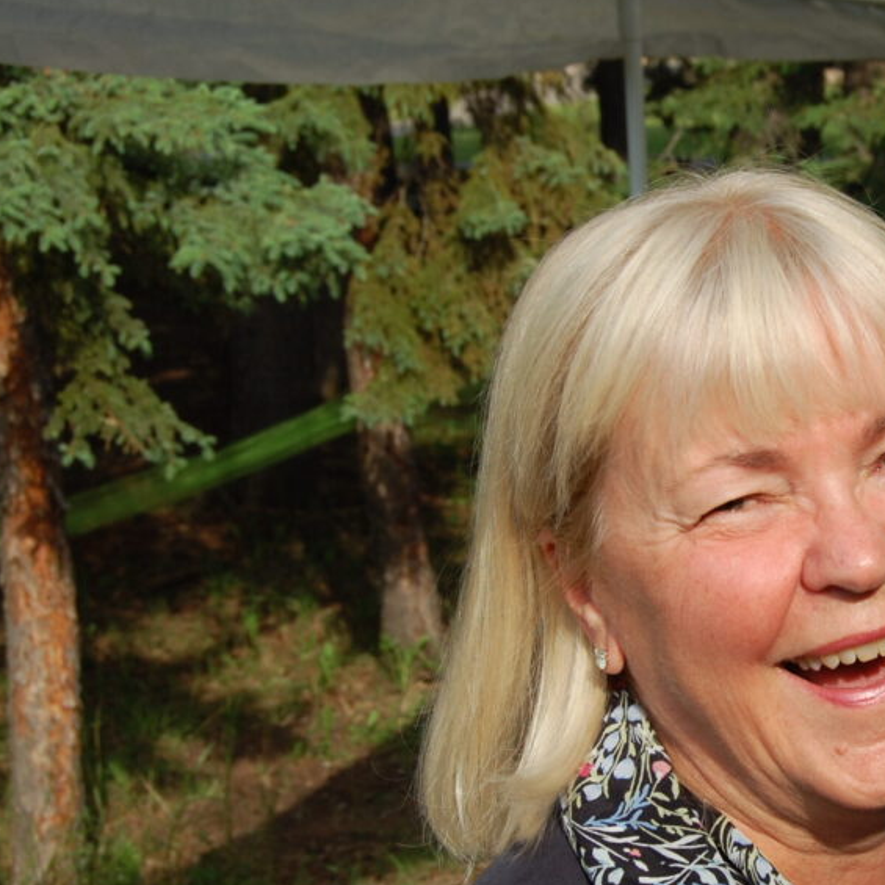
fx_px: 2427
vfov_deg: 20.6
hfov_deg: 20.1
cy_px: 565
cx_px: 865
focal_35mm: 84
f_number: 9
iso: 200
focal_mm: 31
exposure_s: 1/320
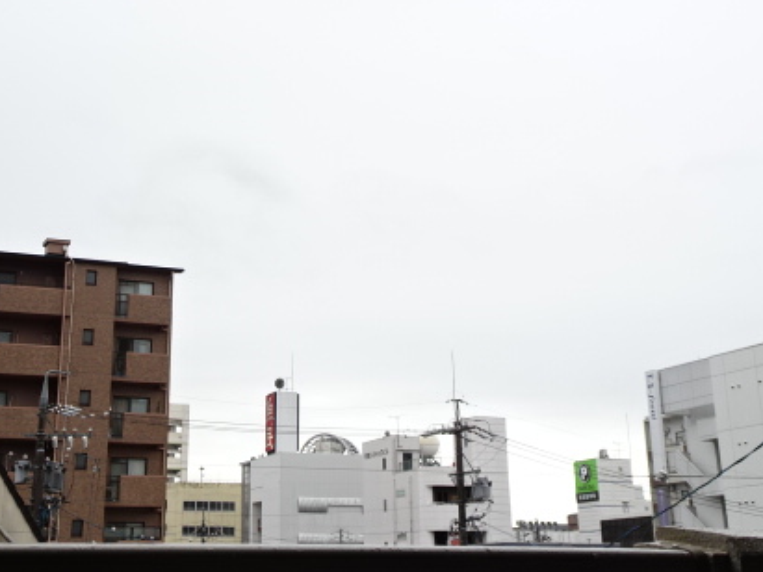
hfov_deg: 36.1
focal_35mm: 53
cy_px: 167
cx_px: 330
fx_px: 1168
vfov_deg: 27.3
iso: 80
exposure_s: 1/60
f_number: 4
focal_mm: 5.79
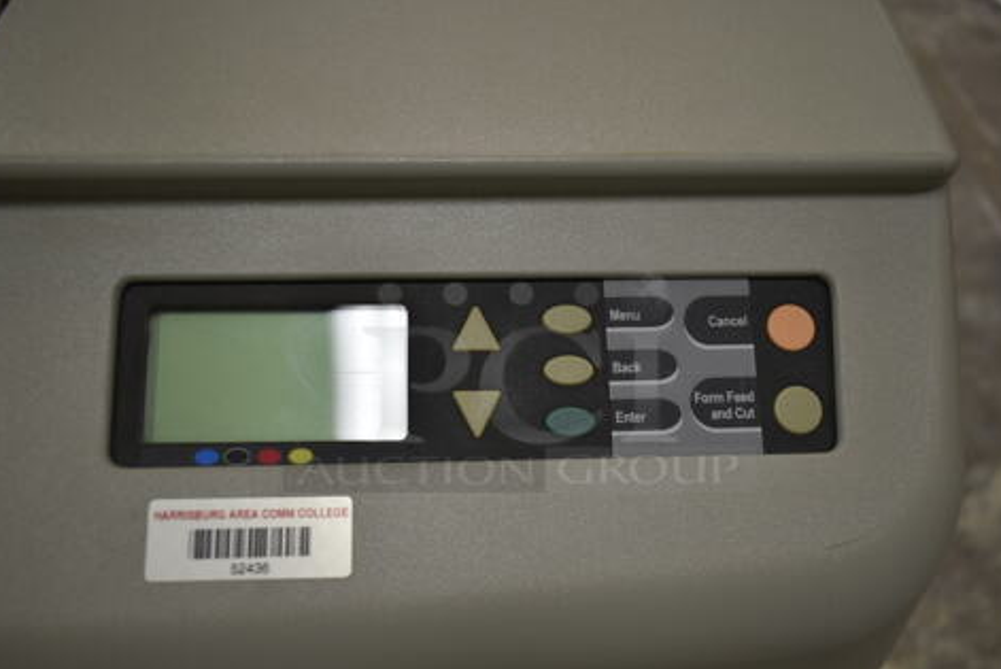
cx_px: 521
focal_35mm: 35
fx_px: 974
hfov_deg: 54.4
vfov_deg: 37.9
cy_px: 380
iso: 100
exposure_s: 1/30
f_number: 3.5
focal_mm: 18
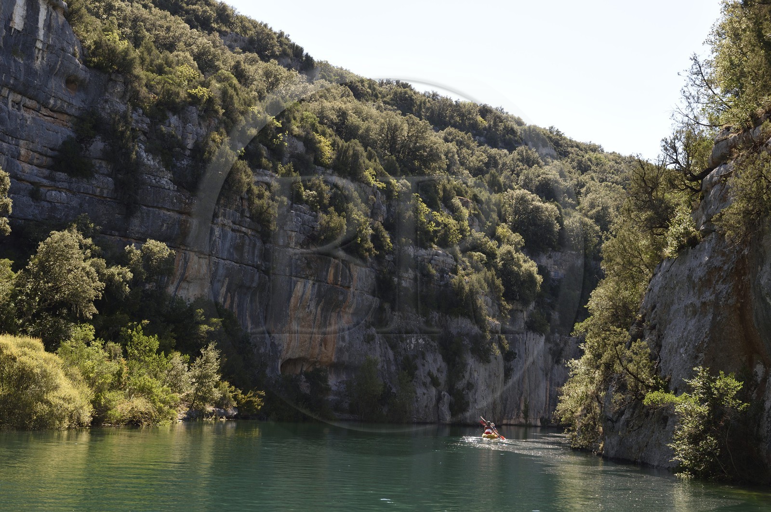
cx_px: 386
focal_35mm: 50
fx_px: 1070
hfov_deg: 39.6
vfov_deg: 26.9
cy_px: 256
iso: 200
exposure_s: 1/250
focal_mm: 50
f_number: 6.3
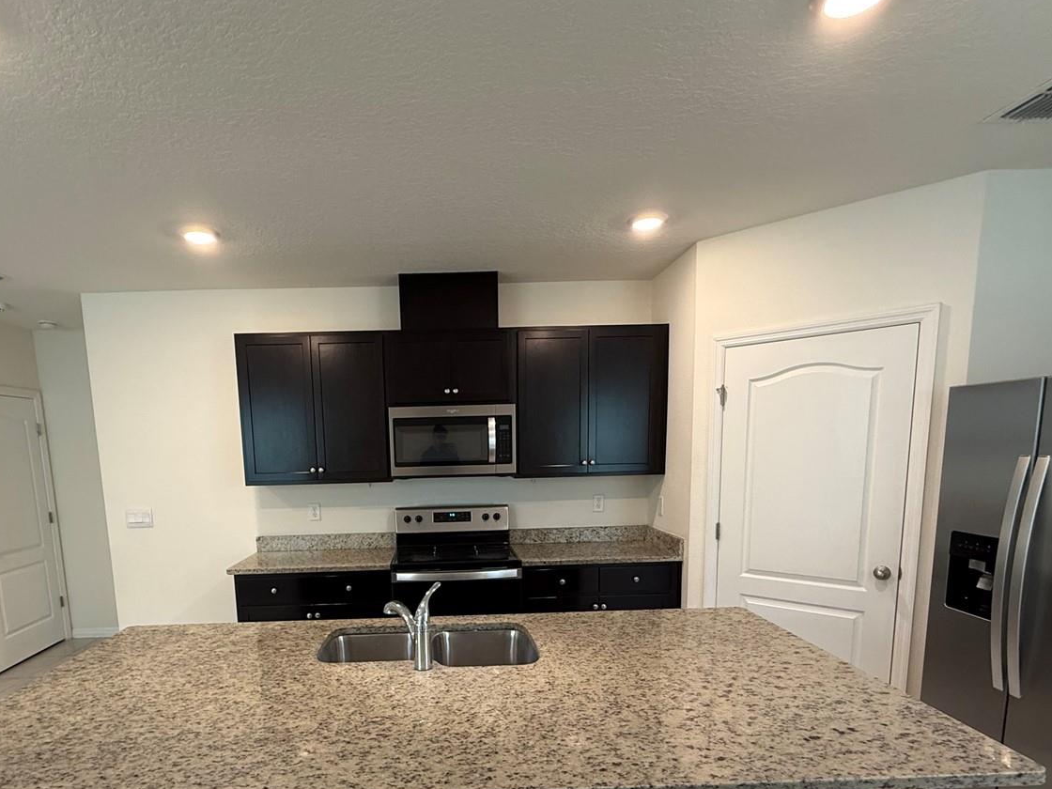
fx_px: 608
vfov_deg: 64.0
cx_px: 457
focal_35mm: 20
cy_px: 537
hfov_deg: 81.3
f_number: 2.2
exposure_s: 1/60
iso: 200
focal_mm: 2.22
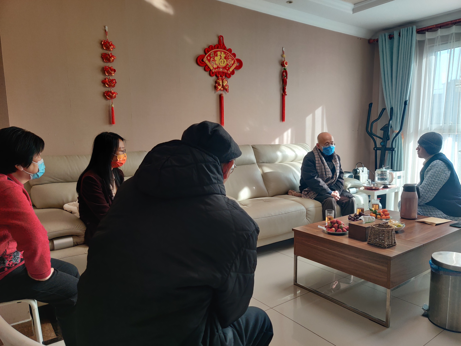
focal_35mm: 27
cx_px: 230
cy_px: 173
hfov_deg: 65.3
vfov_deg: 51.4
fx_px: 360
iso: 250
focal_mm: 4.75
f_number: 1.65
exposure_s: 1/50
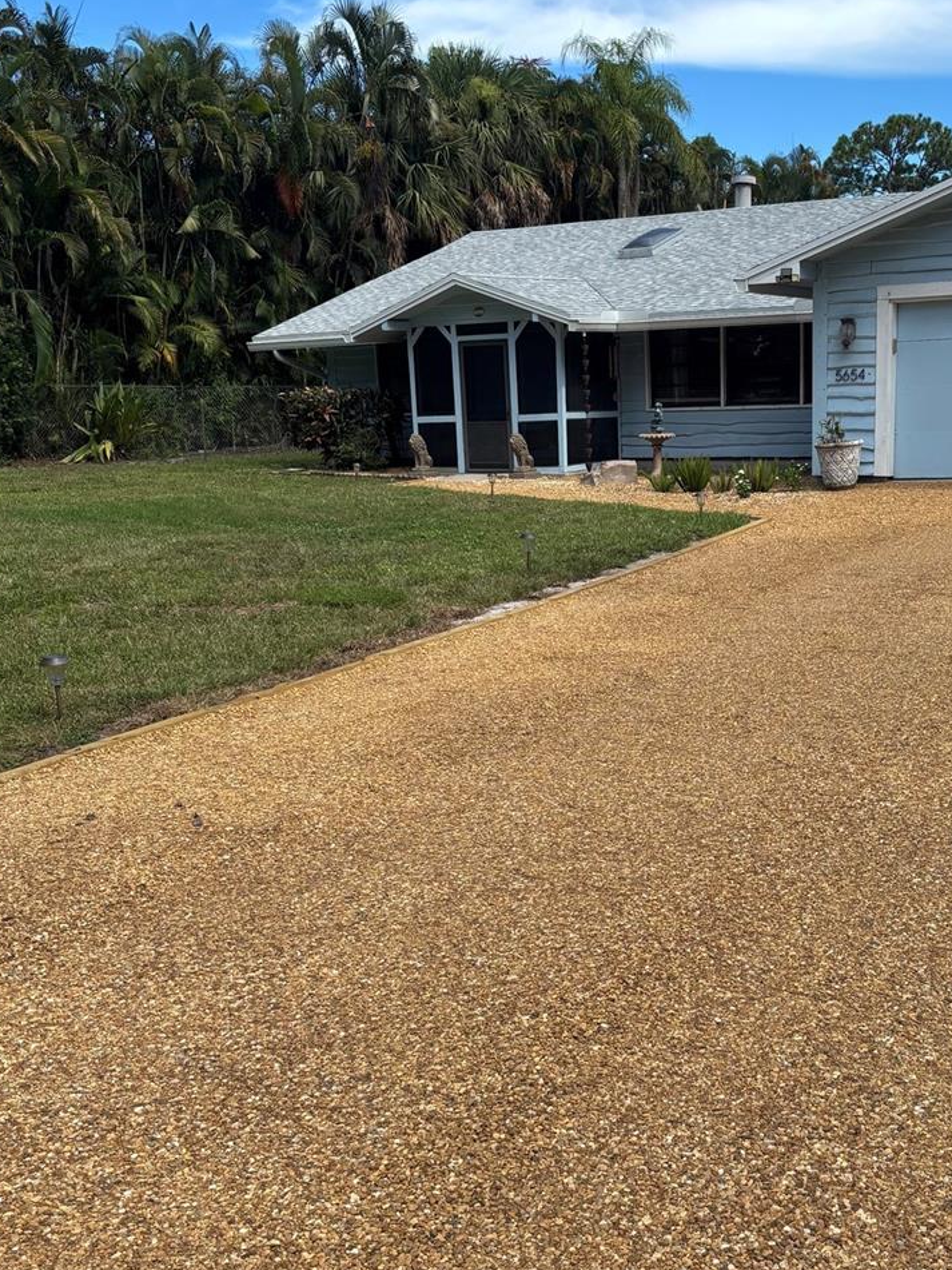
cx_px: 665
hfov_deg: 33.9
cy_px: 741
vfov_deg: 44.6
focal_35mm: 42
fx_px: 1540
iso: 50
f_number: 1.6
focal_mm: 5.96
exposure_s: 1/1543
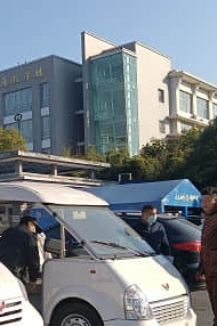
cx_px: -64
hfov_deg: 20.9
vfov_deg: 33.5
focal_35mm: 59
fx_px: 535
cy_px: 229
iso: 101
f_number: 1.9
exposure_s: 1/953
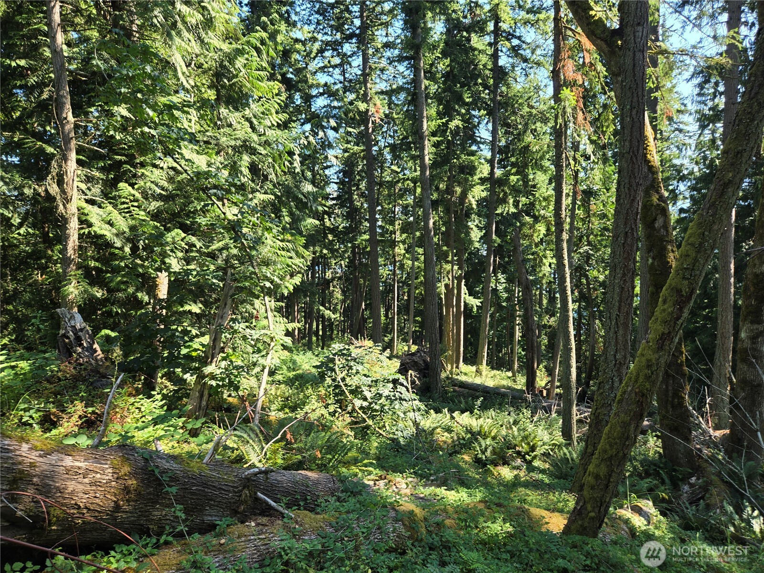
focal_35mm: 23
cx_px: 382
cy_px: 286
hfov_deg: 73.9
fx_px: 508
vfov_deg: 58.9
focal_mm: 5.4
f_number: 1.8
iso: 32
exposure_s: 1/180
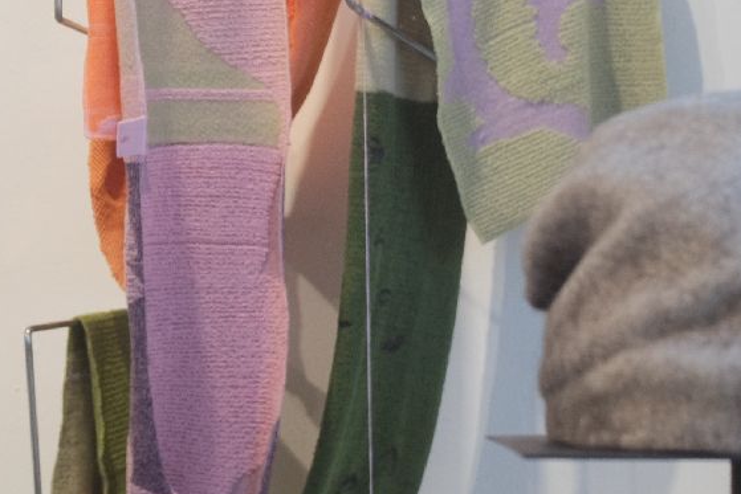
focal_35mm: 132
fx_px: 2718
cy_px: 93
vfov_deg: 10.4
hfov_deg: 15.1
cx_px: -91
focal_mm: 27
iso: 800
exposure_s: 1/105
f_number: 4
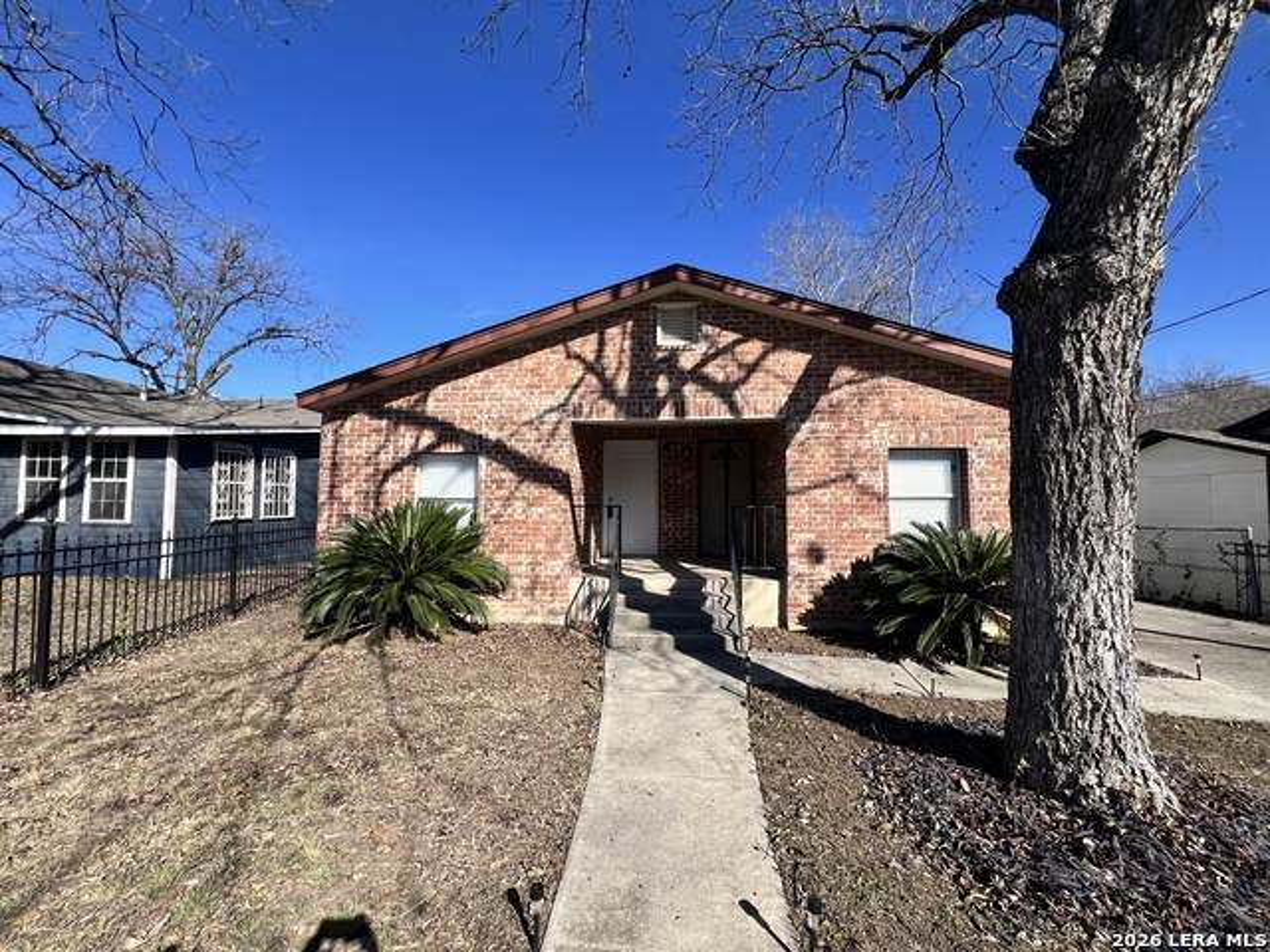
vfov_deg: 89.9
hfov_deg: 106.2
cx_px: 635
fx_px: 477
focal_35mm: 13
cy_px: 476
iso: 32
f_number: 1.8
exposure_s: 1/1155
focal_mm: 1.57
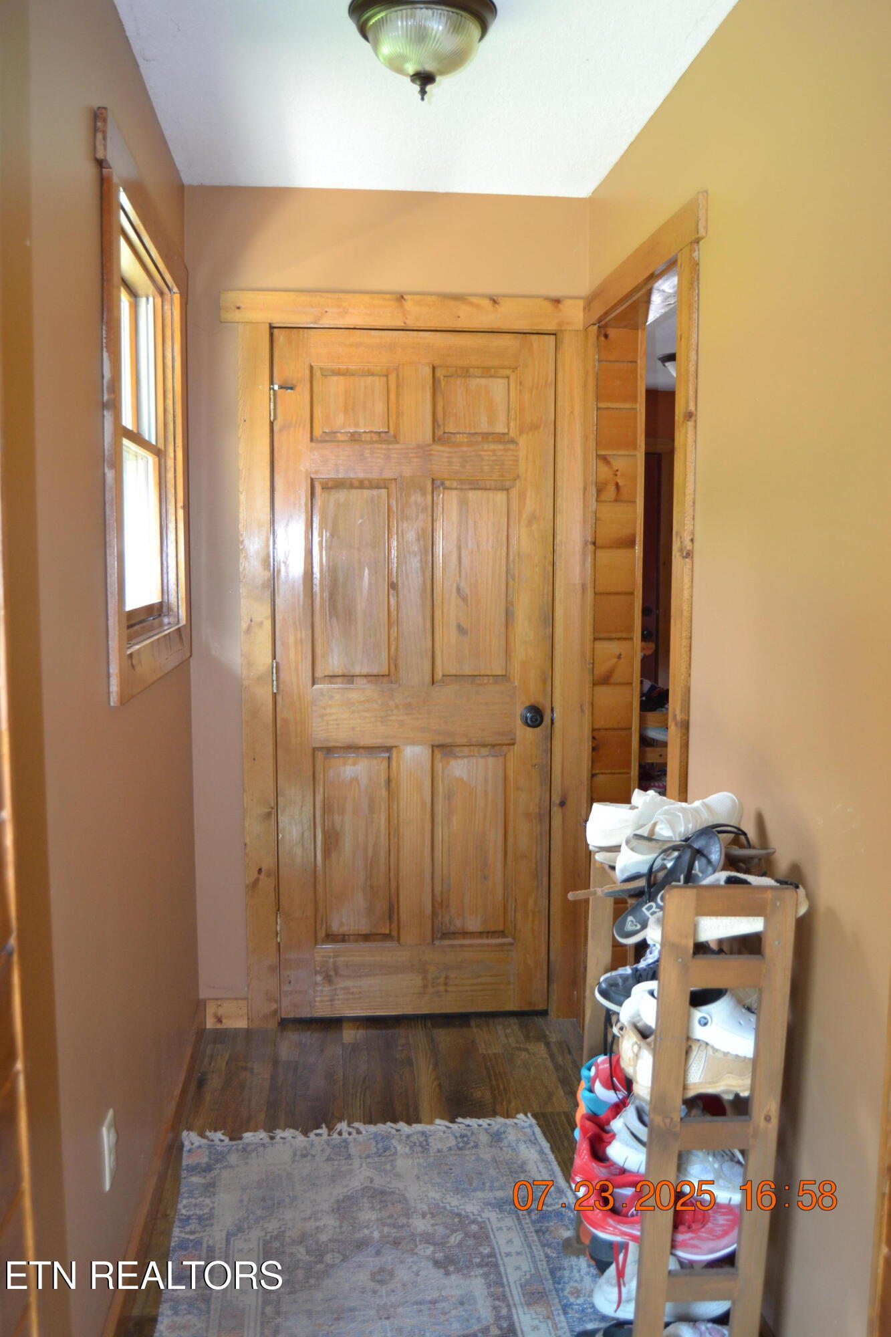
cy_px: 668
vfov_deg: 61.9
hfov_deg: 43.6
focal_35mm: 30
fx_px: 1114
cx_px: 446
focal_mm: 20
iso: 800
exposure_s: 1/50
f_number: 3.5
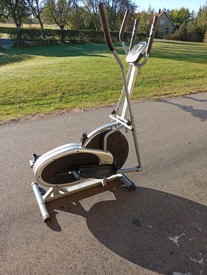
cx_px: 104
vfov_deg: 65.2
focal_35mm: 27
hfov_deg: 51.5
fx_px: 215
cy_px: 138
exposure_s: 1/286
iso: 50
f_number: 1.8
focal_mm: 3.98
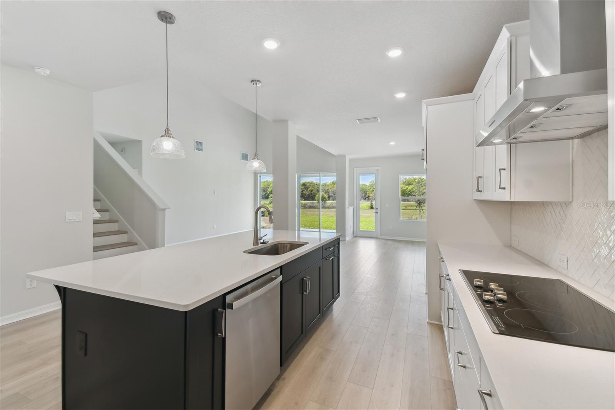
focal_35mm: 15
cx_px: 308
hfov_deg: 100.4
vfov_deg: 77.3
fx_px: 256
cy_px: 205
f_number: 7.1
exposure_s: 1/40
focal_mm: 10
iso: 100
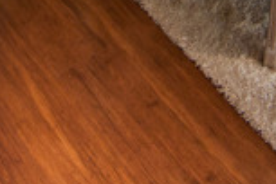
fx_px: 743
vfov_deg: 11.5
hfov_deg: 21.0
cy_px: -262
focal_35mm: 97
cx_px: 130
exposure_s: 1/60
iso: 500
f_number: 2.8
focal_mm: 11
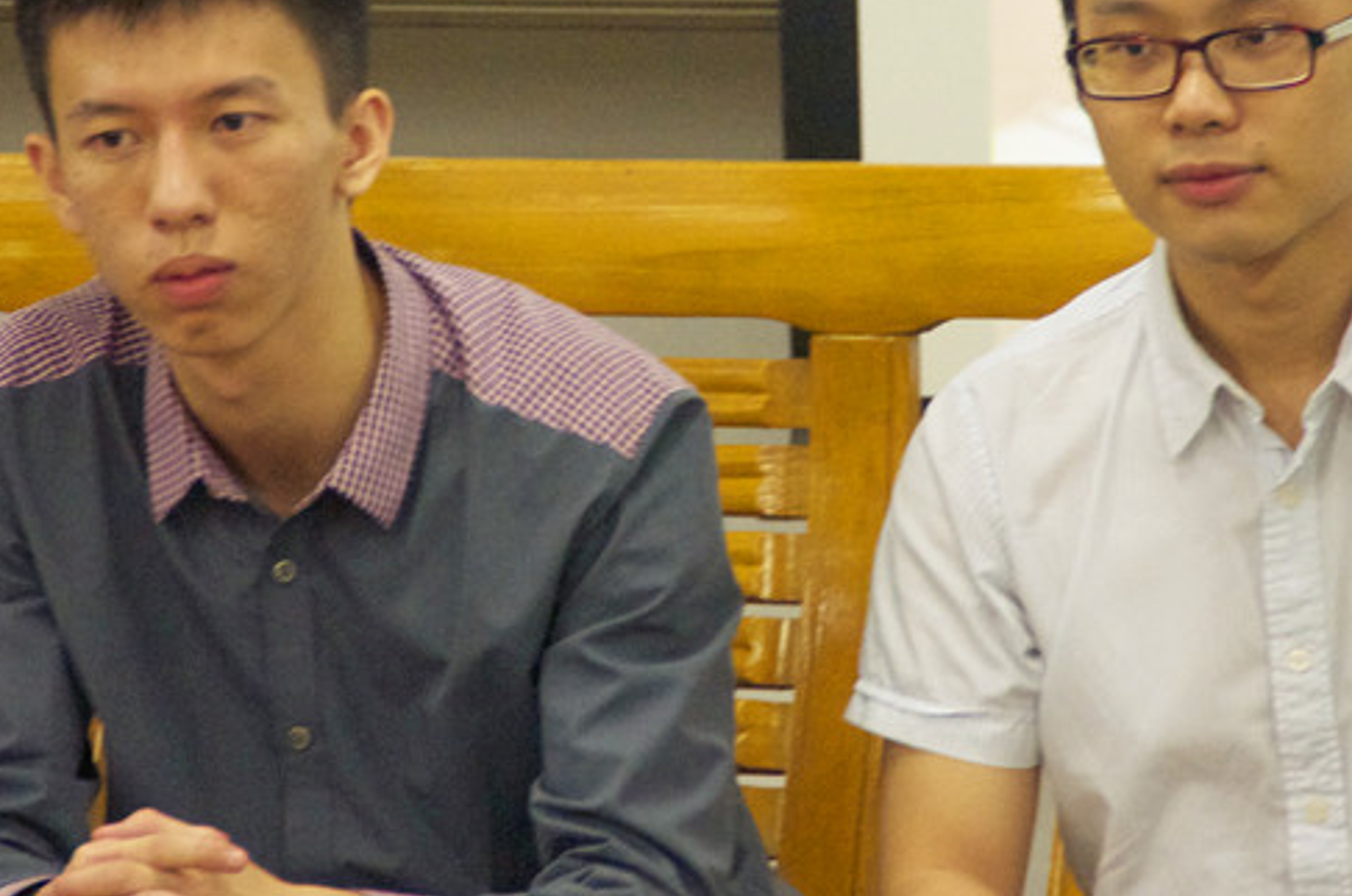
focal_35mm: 525
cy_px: 189
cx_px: 718
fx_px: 19678
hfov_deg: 3.9
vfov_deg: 2.6
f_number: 6.3
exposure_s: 1/100
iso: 3200
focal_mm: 200
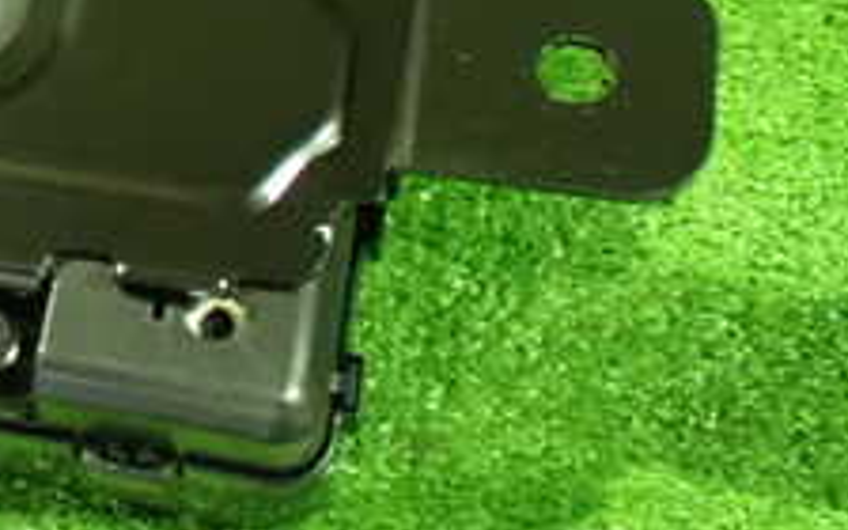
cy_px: -38
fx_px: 1964
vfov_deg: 15.0
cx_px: -231
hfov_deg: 22.1
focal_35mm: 85
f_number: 2.3
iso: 1600
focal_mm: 5.4
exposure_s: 1/20
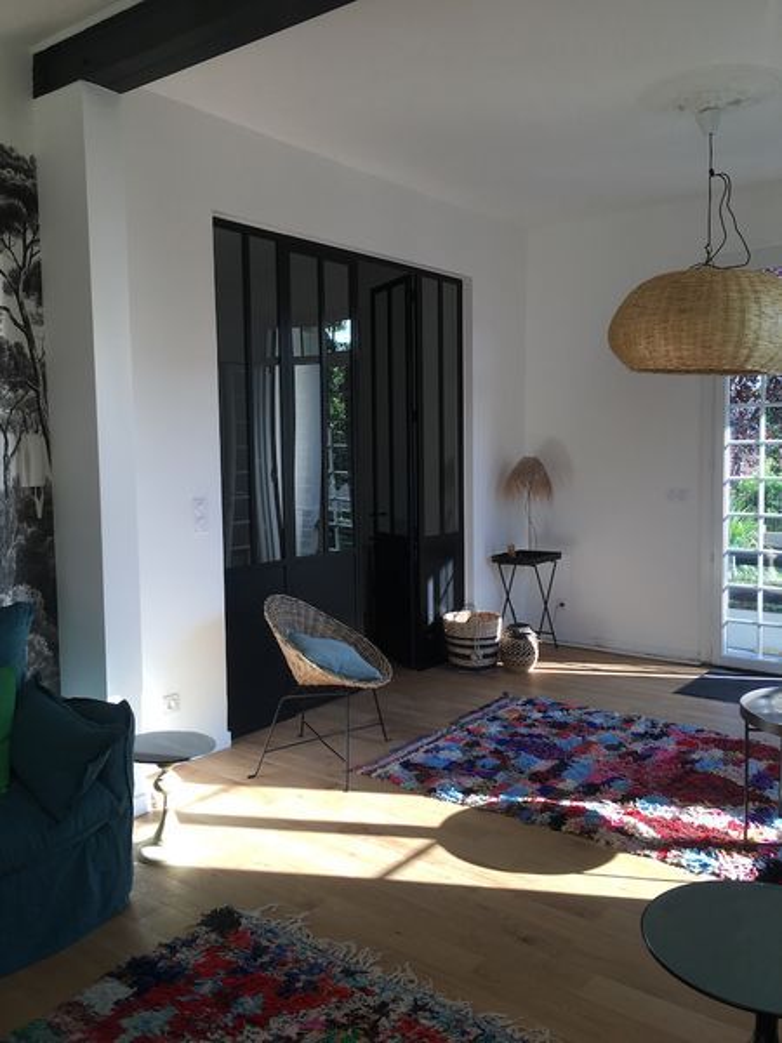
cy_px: 522
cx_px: 391
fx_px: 874
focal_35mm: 29
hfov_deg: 48.2
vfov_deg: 61.7
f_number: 2.2
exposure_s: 1/115
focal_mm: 4.15
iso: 25
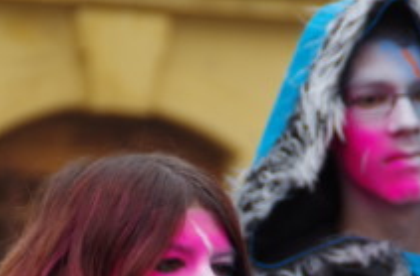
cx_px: 141
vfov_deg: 2.9
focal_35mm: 463
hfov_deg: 4.5
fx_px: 5382
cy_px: 311
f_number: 6.3
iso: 800
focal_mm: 130
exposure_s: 1/200
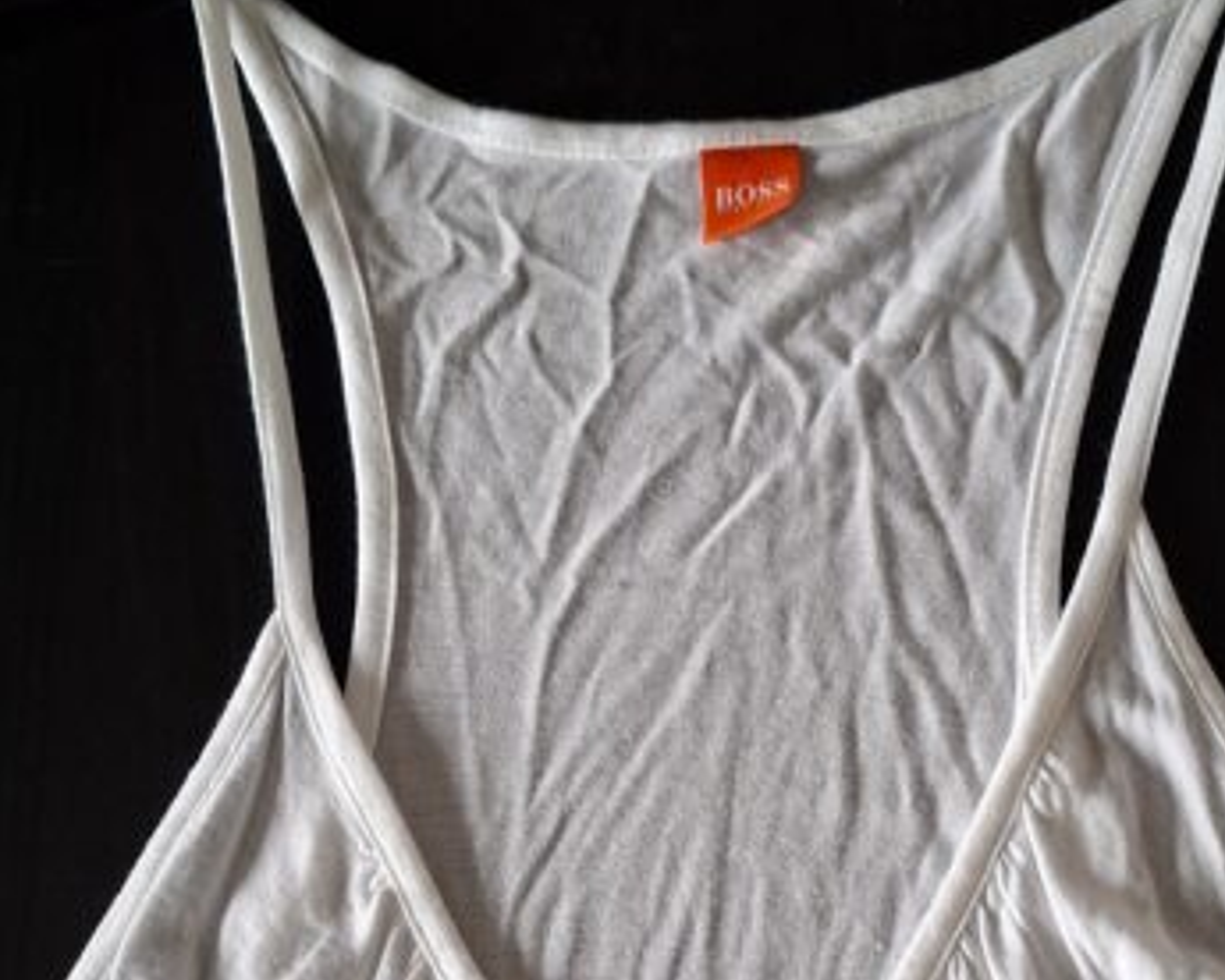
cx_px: 742
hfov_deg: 35.9
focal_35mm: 52
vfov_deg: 27.8
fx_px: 1885
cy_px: 927
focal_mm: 5.54
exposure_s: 1/33
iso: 320
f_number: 1.8
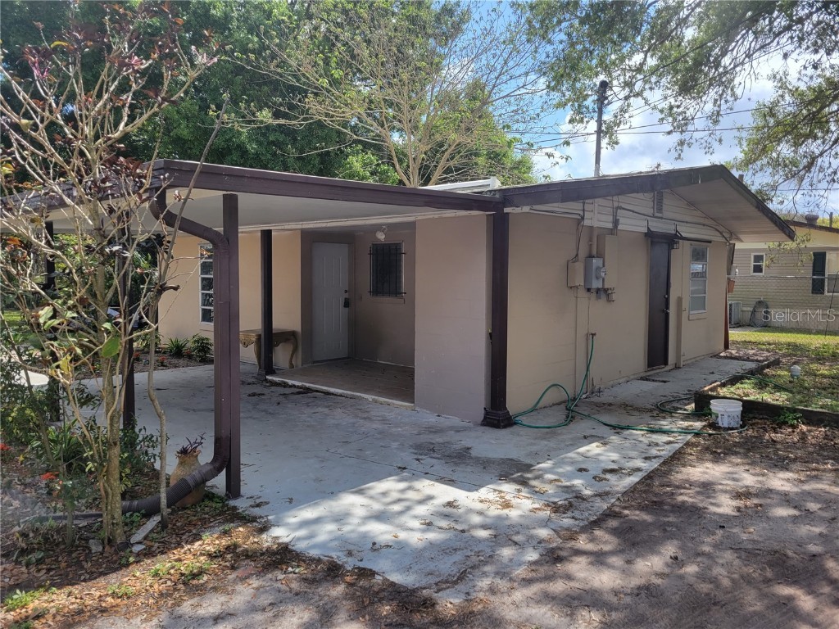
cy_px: 314
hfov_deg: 67.3
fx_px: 630
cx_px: 420
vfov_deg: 53.1
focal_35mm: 26
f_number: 1.8
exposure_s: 1/1513
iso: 40
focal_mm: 5.4
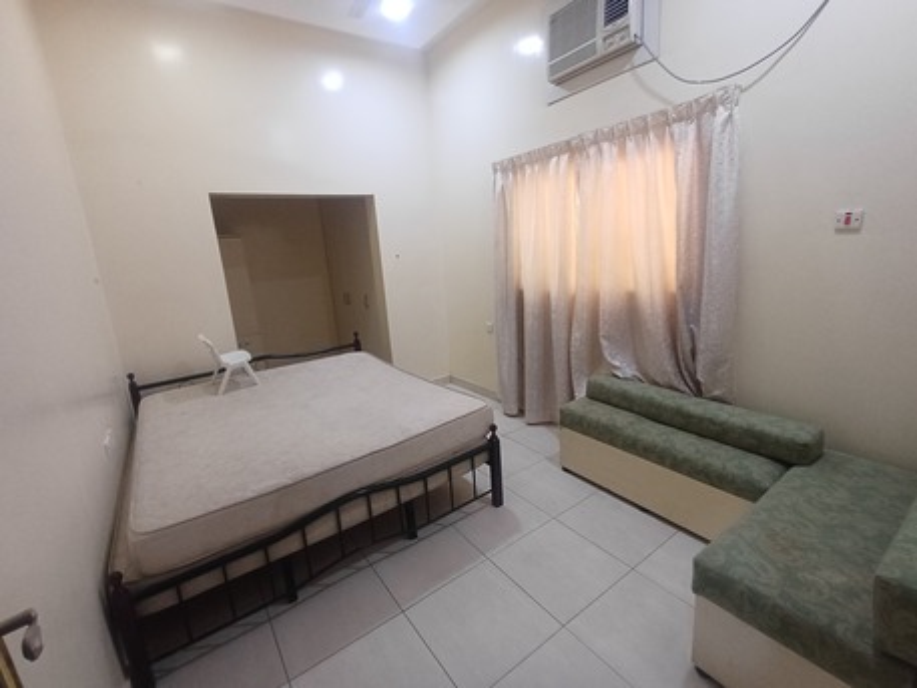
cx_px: 458
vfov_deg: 78.1
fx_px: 424
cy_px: 344
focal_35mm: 16
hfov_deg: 94.5
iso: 160
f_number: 2.2
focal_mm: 1.64
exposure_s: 1/50
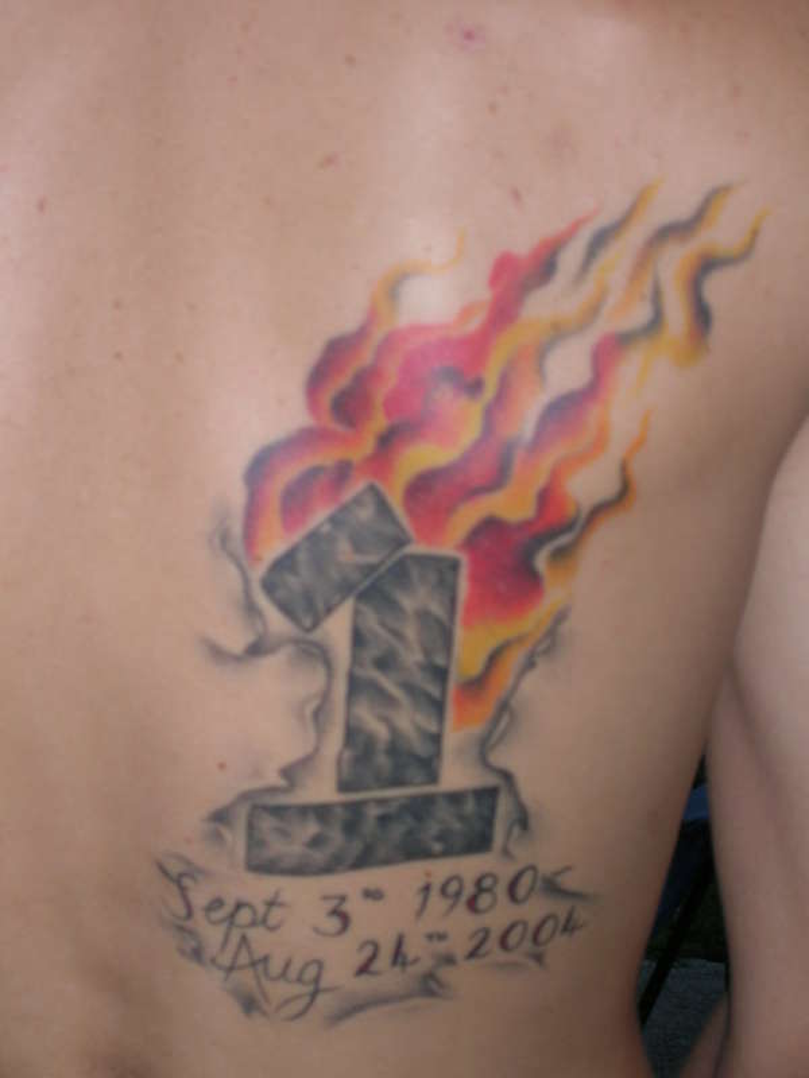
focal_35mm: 102
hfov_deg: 14.5
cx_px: 404
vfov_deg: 19.3
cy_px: 539
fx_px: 3178
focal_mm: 17.1
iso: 70
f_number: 4.9
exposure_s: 1/60.1
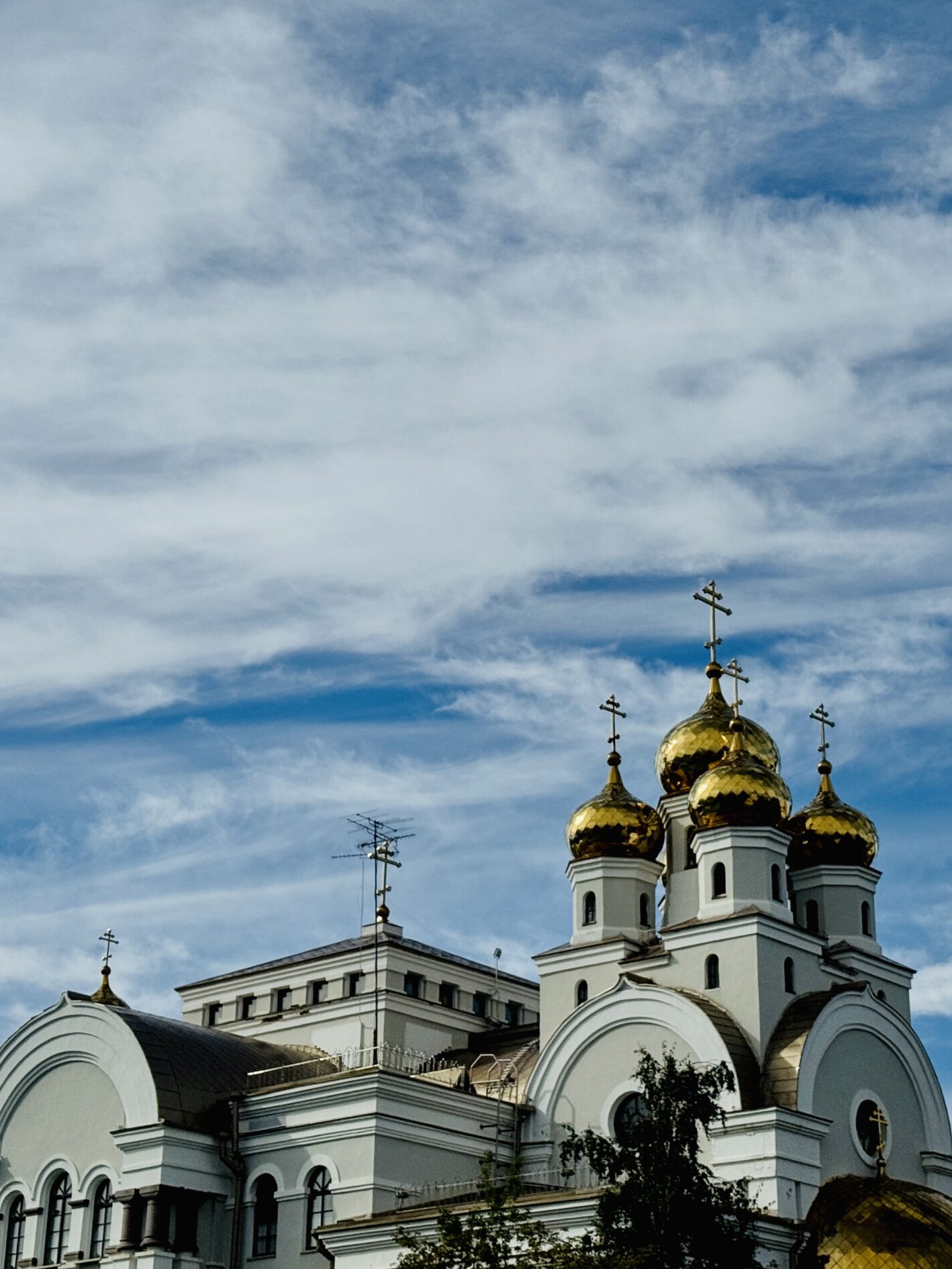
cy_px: 638
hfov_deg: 22.6
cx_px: 499
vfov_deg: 29.8
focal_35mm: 65
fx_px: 2383
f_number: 1.78
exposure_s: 1/15385
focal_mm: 6.76
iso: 64
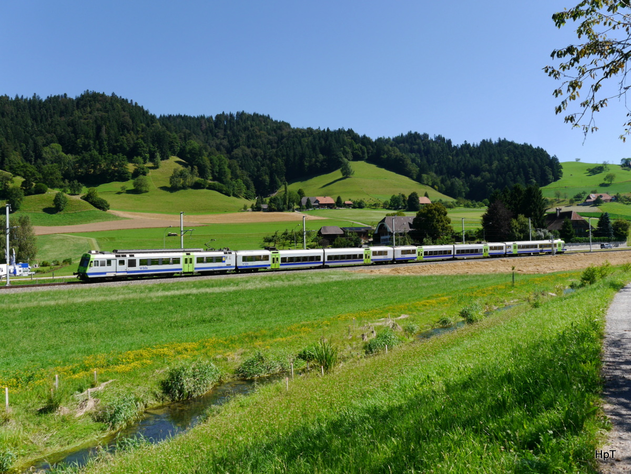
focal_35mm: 28
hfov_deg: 63.4
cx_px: 316
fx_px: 510
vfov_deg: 49.7
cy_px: 237
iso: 160
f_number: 7.1
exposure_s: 1/320
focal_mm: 14
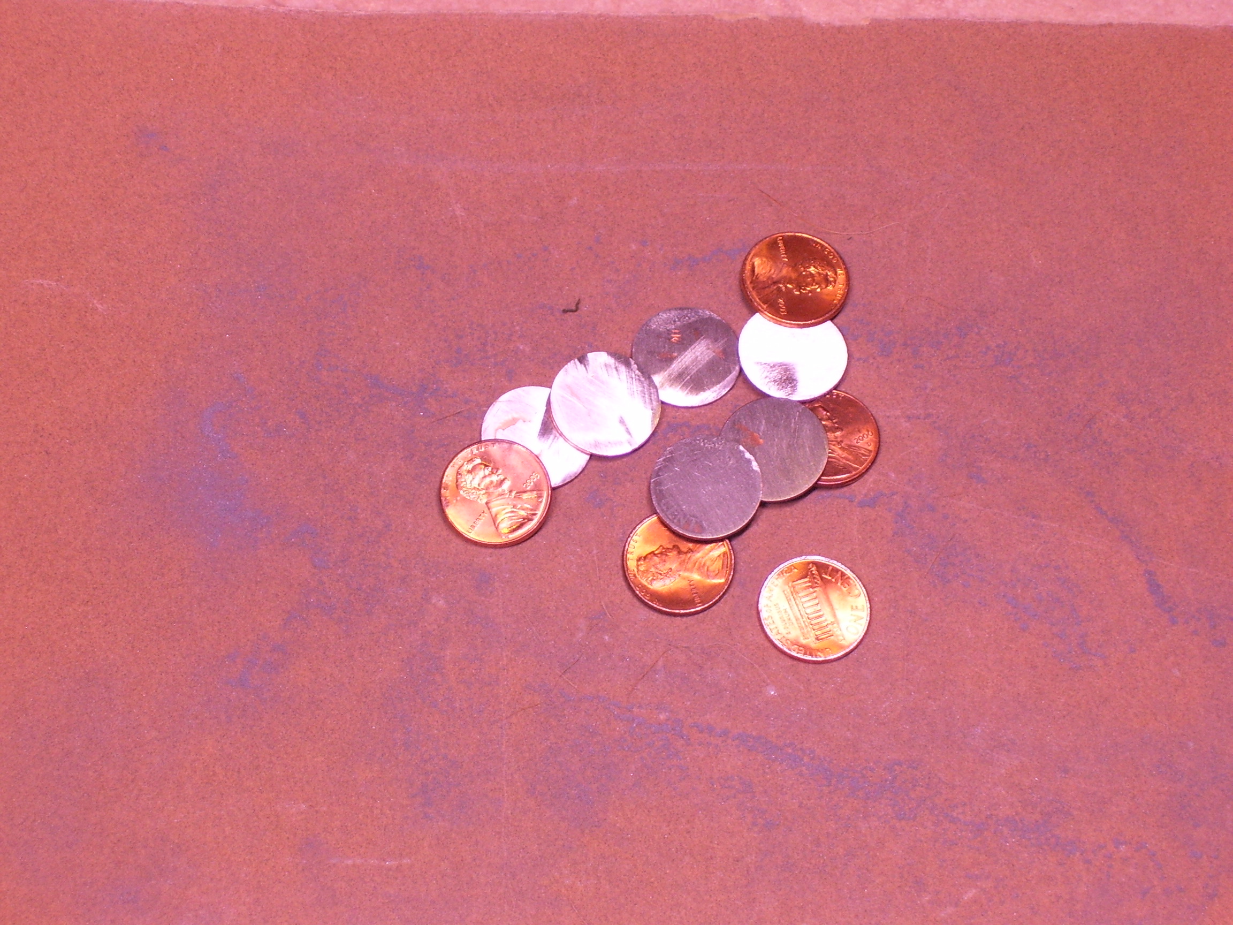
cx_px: 616
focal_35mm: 108
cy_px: 462
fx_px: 3847
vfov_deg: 13.7
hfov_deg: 18.2
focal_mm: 18
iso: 160
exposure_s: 1/20
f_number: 4.6
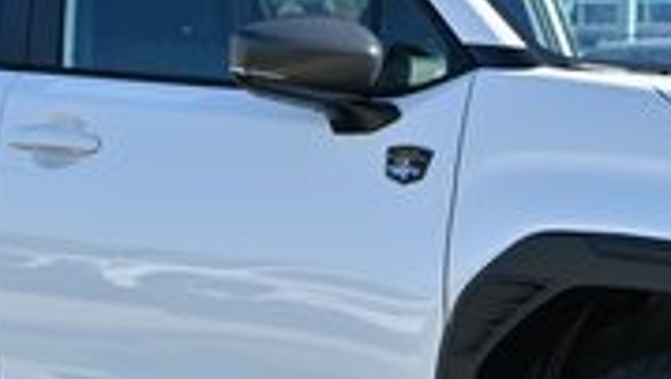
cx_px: 487
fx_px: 3597
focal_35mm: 202
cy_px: 77
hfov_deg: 10.6
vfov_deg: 6.0
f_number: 6.3
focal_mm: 36
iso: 100
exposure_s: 1/320
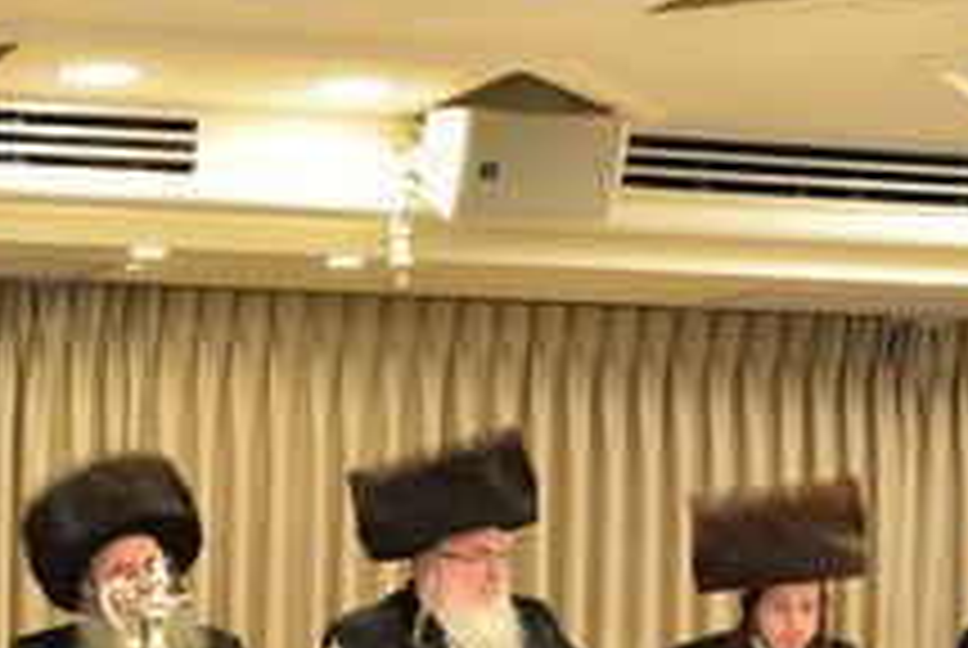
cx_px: -126
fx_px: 3043
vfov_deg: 12.0
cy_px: 691
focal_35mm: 113
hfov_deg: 17.4
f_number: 5.6
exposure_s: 1/100
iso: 2500
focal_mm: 38
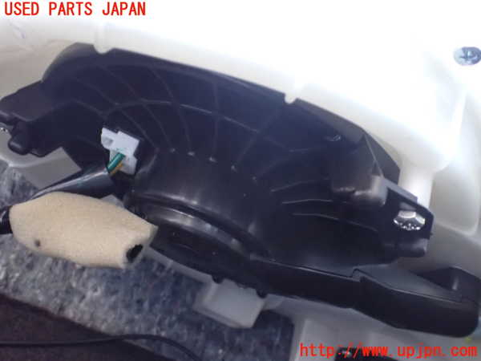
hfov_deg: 60.0
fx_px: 417
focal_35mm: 30
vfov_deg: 46.8
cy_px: 180
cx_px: 240
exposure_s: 1/30
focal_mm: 5.4
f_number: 2.3
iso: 1600
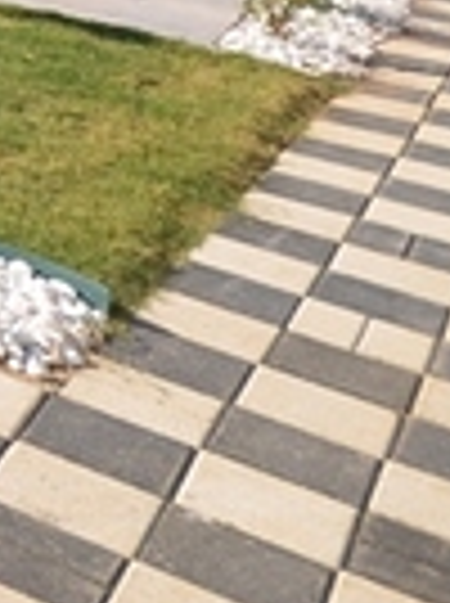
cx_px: -857
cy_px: -338
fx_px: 1356
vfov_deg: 20.8
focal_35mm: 78
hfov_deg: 11.7
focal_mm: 10
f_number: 8
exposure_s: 1/200
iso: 100
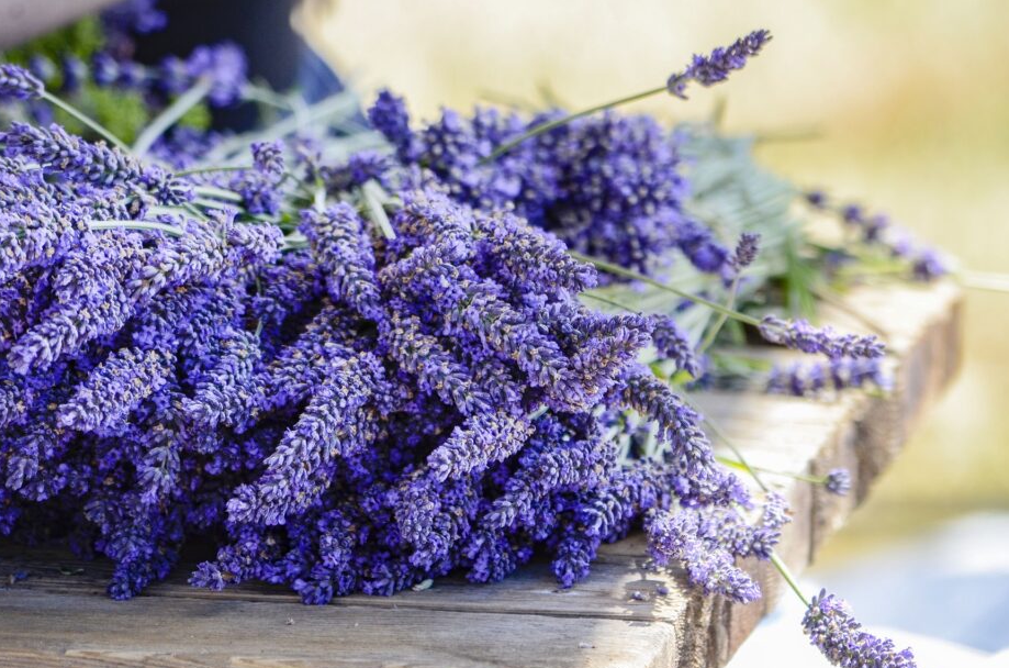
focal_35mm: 468
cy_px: 353
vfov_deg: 2.9
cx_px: 469
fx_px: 13085
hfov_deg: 4.4
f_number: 8
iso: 640
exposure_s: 1/500
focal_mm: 280
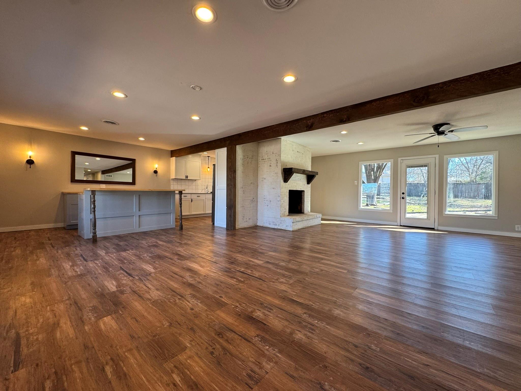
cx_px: 260
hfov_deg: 102.1
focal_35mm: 14
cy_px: 196
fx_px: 211
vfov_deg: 85.7
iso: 160
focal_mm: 2.22
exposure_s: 1/120
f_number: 2.2
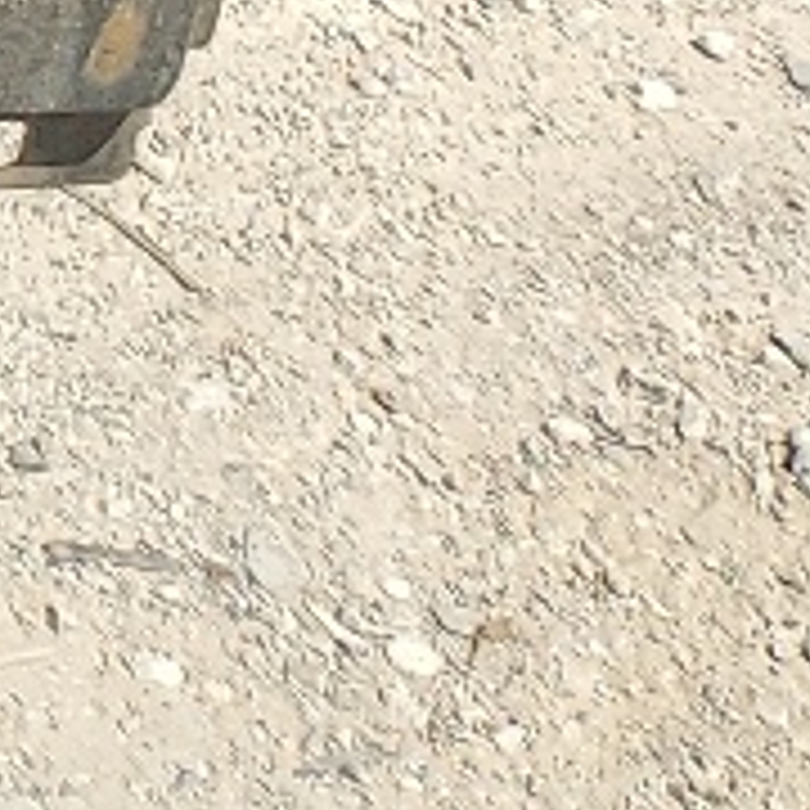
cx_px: -2056
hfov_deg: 7.1
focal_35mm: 204
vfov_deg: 7.3
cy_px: -1845
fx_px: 5401
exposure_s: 1/2000
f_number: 1.5
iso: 50
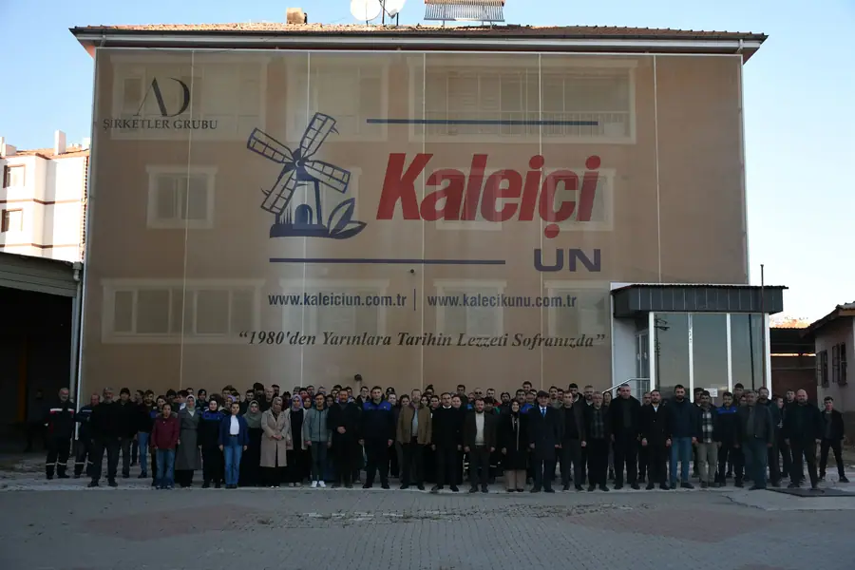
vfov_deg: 33.4
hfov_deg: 48.5
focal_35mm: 40
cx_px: 428
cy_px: 285
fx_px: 950
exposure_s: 1/200
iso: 100
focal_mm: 27
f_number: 4.5
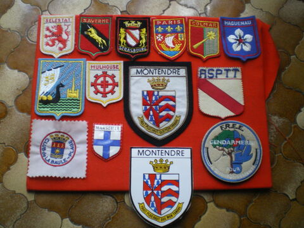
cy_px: 114
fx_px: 334
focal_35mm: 38
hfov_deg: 49.0
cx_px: 152
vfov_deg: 37.7
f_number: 3.1
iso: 200
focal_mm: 6.3
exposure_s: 1/50
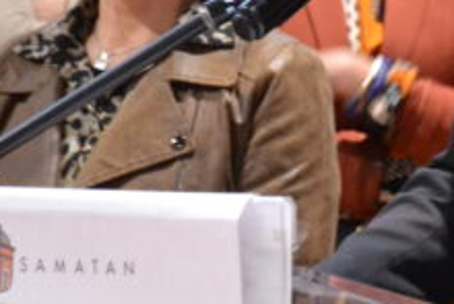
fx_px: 6317
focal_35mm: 501
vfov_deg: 2.7
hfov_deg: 4.1
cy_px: 8
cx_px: 549
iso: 3200
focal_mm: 105
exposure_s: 1/40
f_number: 5.6
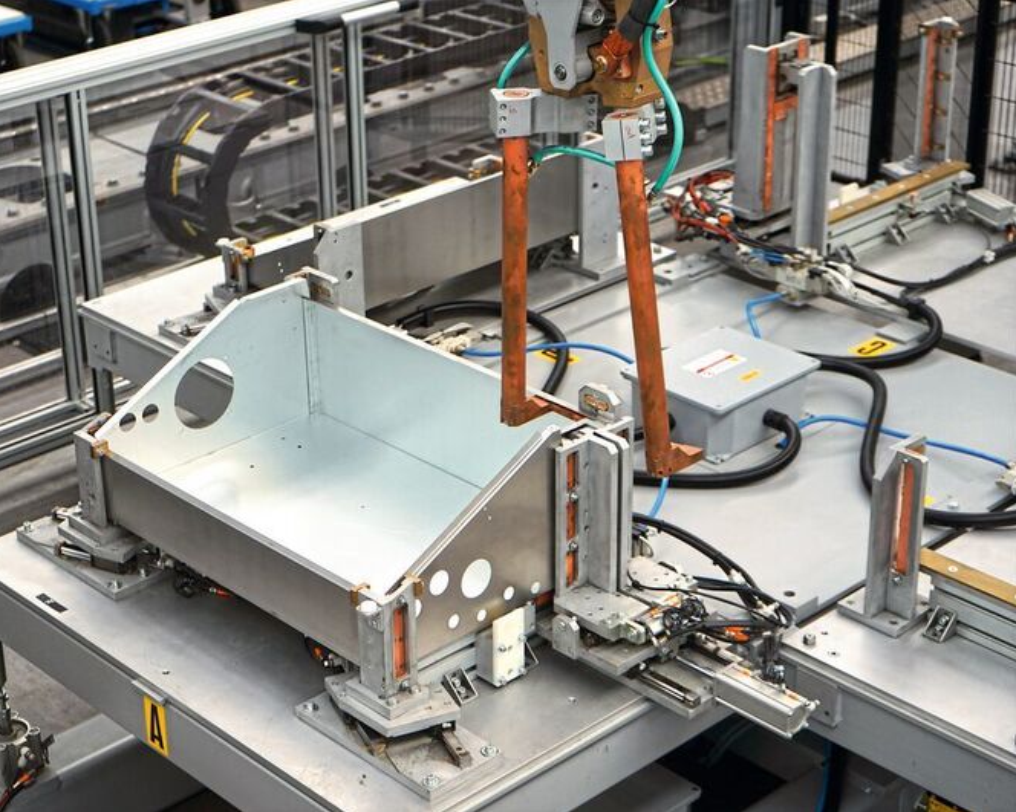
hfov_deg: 27.5
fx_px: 2075
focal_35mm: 69
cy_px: 407
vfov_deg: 22.2
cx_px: 407
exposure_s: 1/80
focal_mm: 61
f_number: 5.6
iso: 160
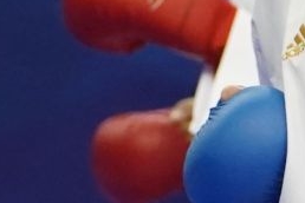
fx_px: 8937
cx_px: 239
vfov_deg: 1.3
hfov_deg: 2.0
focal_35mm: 1055
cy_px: 118
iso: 4000
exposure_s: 1/1000
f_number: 2.8
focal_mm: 101
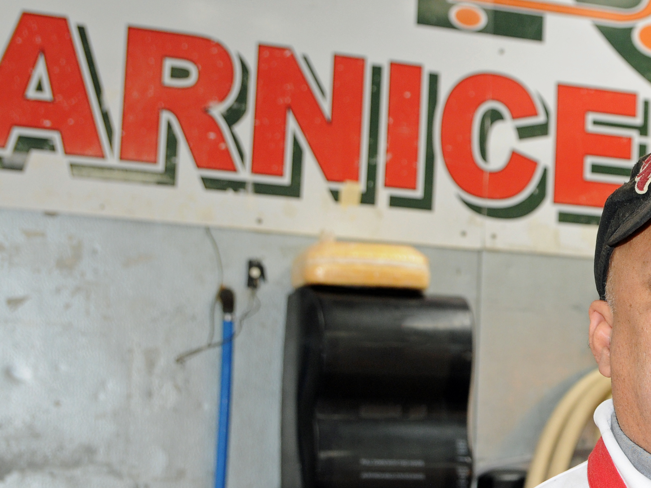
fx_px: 1674
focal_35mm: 89
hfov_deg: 21.3
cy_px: 248
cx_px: 634
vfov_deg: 16.6
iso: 400
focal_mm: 29
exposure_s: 1/60
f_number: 4
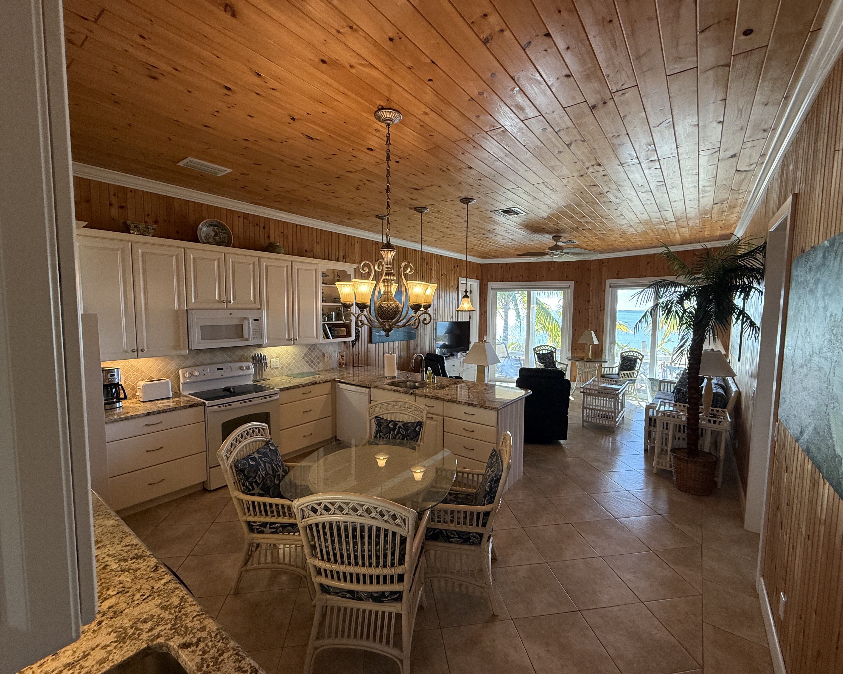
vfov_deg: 84.0
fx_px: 374
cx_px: 434
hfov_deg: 96.8
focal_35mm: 15
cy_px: 339
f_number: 2.2
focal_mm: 2.22
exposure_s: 1/120
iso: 160
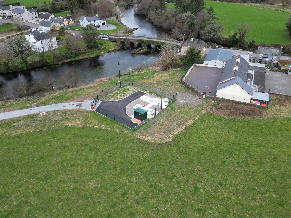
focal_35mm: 27
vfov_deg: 51.4
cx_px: 151
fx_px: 227
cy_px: 107
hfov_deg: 65.3
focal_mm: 6.72
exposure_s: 1/120
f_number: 1.7
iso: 100
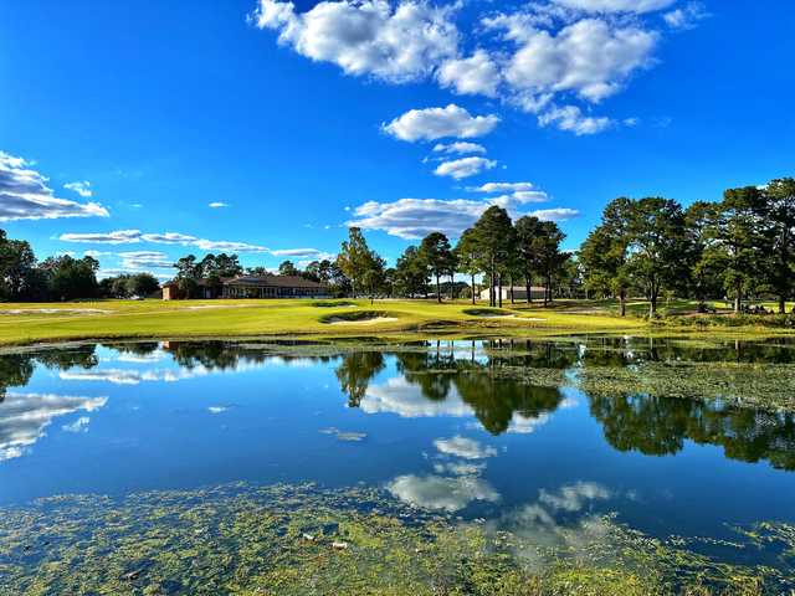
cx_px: 398
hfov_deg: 71.6
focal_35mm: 24
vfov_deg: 56.8
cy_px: 298
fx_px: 551
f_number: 1.78
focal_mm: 6.86
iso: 80
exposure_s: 1/4762
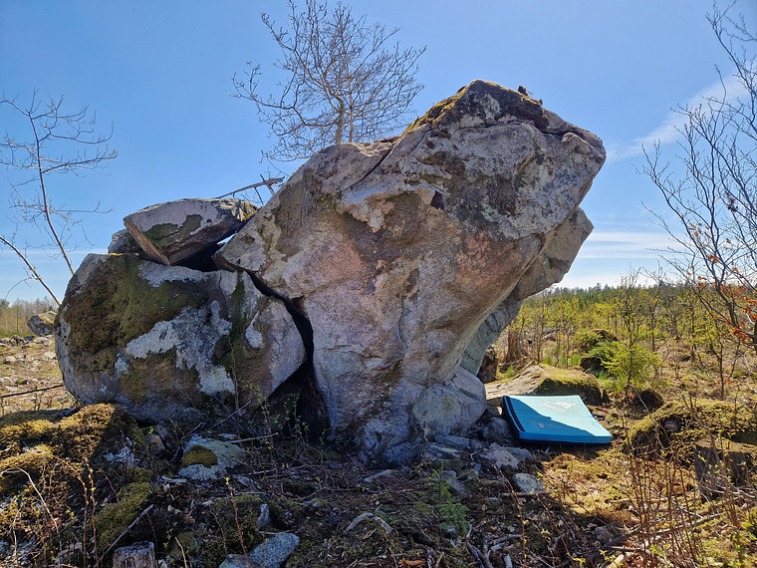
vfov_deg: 58.9
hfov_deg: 73.9
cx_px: 378
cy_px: 284
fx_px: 503
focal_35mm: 23
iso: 50
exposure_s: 1/916
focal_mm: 5.4
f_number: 1.8
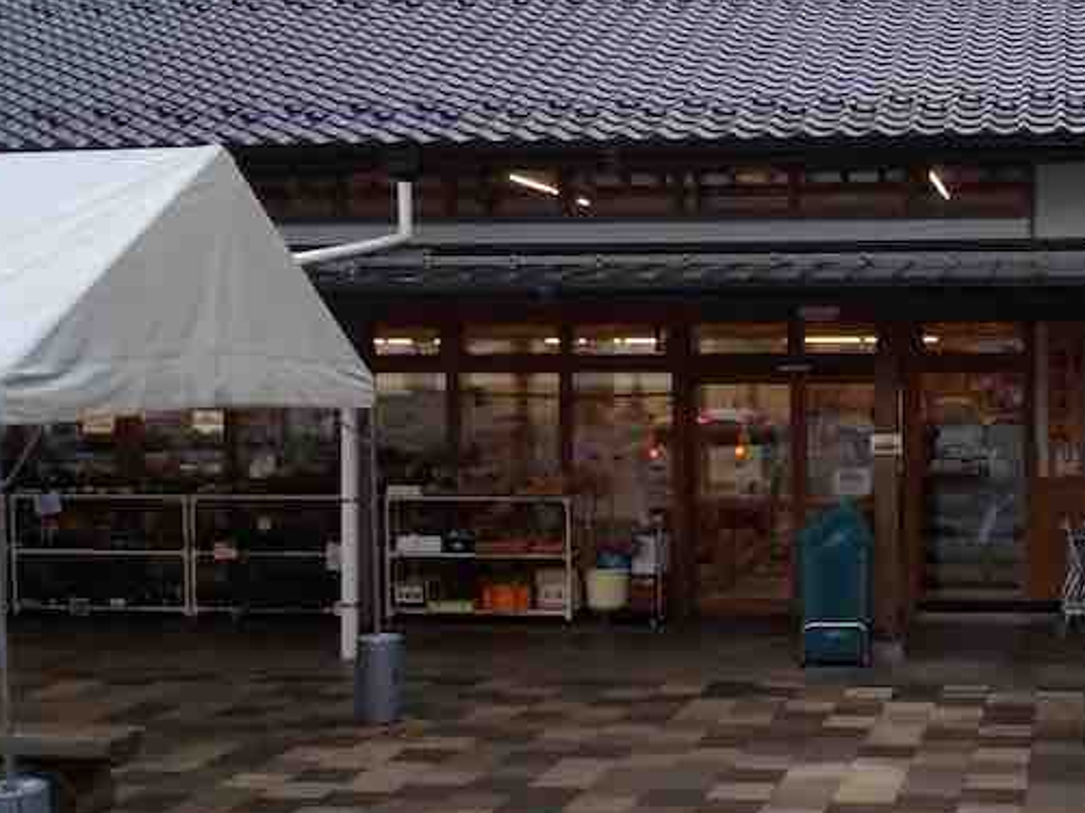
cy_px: 405
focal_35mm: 54
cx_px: 883
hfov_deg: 34.4
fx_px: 1693
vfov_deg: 27.0
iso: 64
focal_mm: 2.87
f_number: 2.4
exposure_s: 1/120
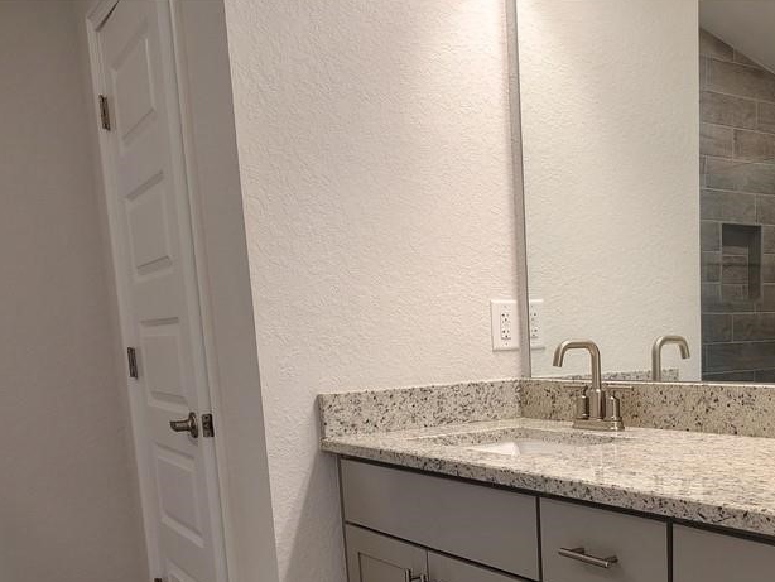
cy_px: 477
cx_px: 562
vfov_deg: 34.7
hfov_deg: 45.5
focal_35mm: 40
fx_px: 896
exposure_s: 1/120
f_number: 1.8
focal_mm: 5.56
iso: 429
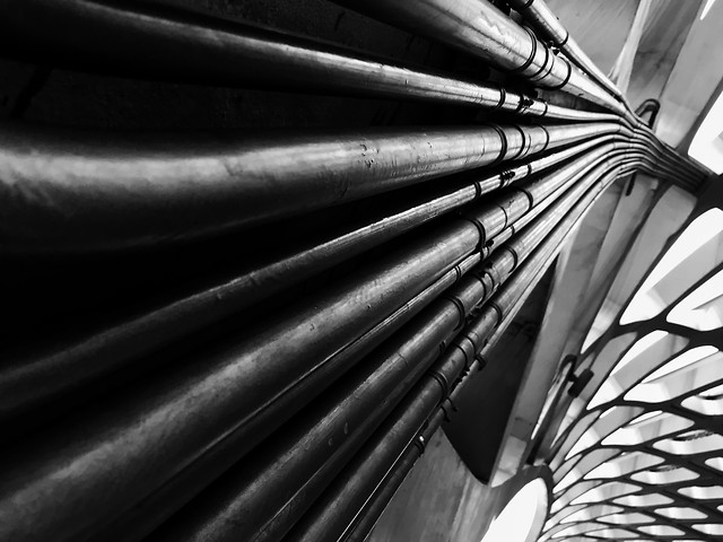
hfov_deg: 61.7
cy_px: 271
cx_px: 362
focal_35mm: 29
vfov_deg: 48.2
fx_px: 606
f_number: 2.2
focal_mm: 4.15
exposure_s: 1/33
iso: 32
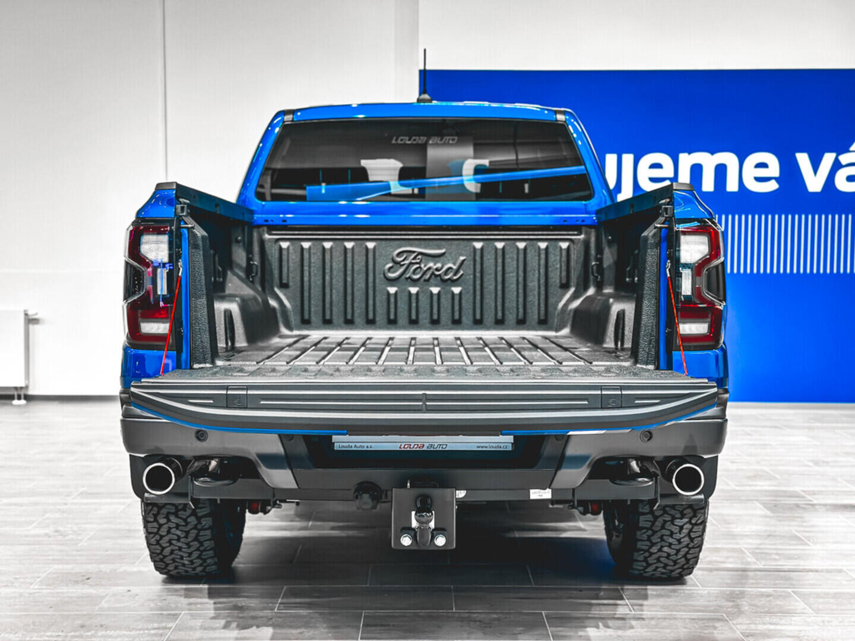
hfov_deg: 39.7
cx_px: 428
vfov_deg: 30.3
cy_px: 320
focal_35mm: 48
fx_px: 1186
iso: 100
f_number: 1.8
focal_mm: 6.86
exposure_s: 1/50
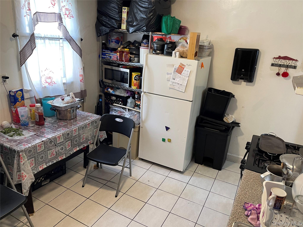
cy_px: 114
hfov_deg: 69.4
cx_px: 152
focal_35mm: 25
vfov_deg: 54.9
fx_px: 219
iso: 125
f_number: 1.6
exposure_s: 1/60
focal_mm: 5.1
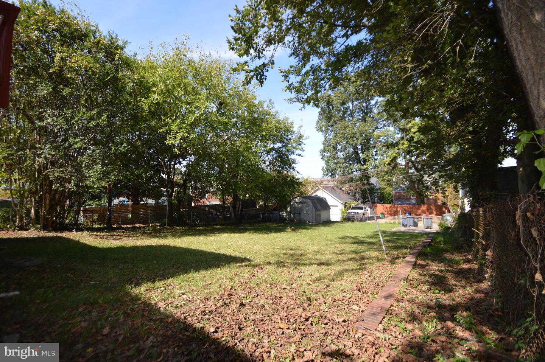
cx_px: 272
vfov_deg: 77.2
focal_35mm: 15
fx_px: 227
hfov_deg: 100.4
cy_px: 181
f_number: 5
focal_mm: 10
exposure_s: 1/200
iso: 100
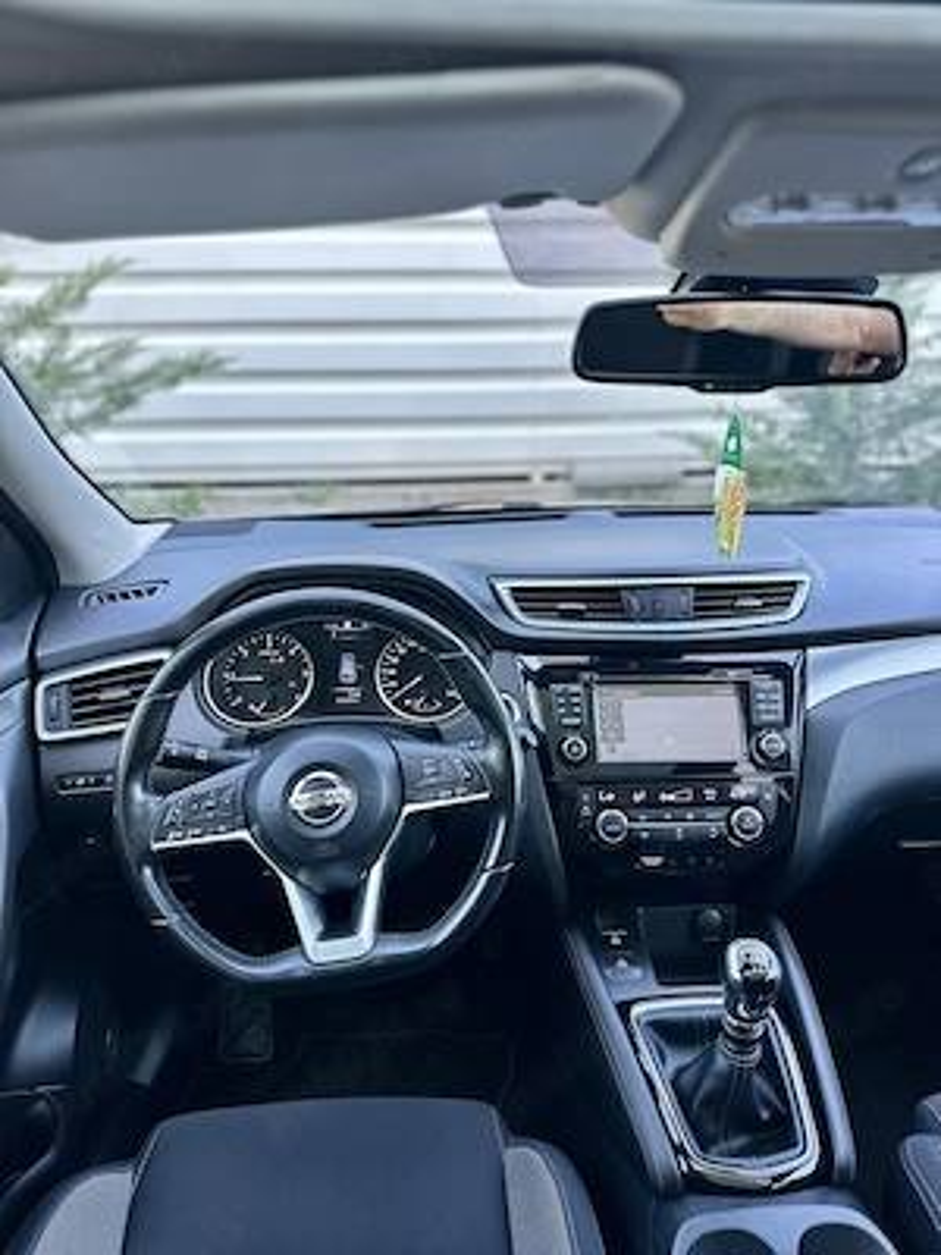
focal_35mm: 24
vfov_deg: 71.6
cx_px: 470
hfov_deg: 56.8
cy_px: 628
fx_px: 870
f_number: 1.78
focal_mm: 6.86
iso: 80
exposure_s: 1/167
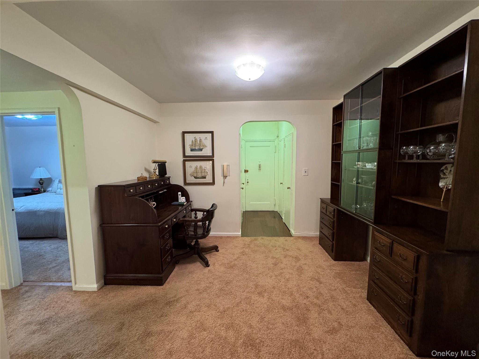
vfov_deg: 85.7
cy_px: 180
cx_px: 240
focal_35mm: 14
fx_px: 194
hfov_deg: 102.1
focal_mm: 2.22
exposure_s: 1/60
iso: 320
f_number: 2.2
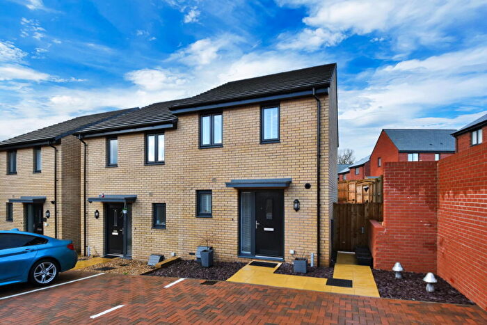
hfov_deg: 90.0
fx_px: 244
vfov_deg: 67.4
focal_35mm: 18
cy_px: 162
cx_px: 244
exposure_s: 1/250
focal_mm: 12
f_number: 5.6
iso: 280
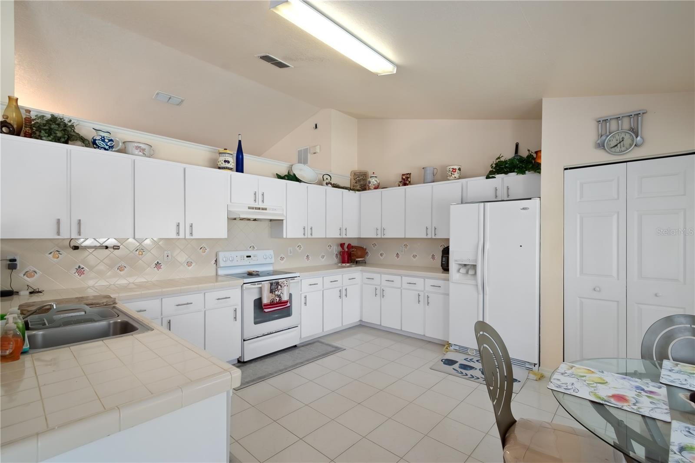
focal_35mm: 15
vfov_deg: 77.3
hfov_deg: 100.4
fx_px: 290
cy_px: 232
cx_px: 348
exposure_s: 1/6
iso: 250
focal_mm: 10
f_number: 9
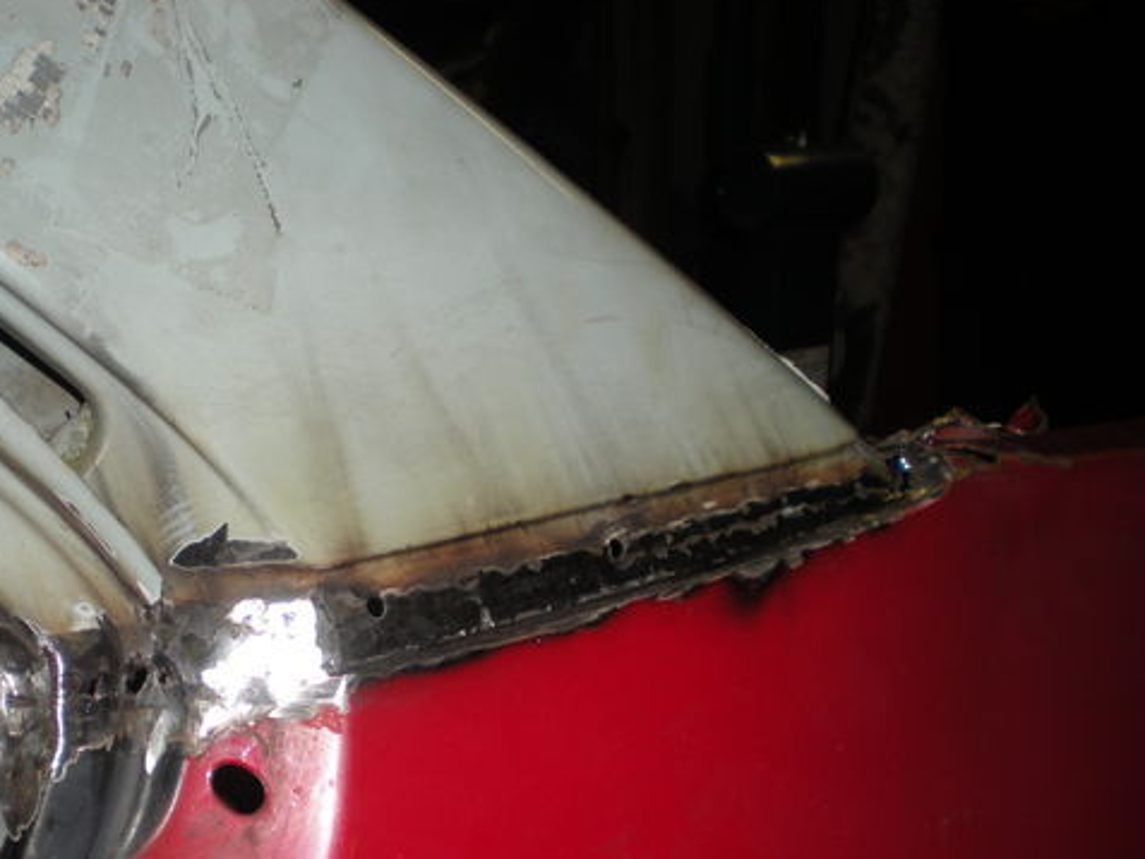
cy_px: 559
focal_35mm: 51
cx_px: 444
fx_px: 1687
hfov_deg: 37.3
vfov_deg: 28.4
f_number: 3.1
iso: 64
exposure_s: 1/60
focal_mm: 6.3
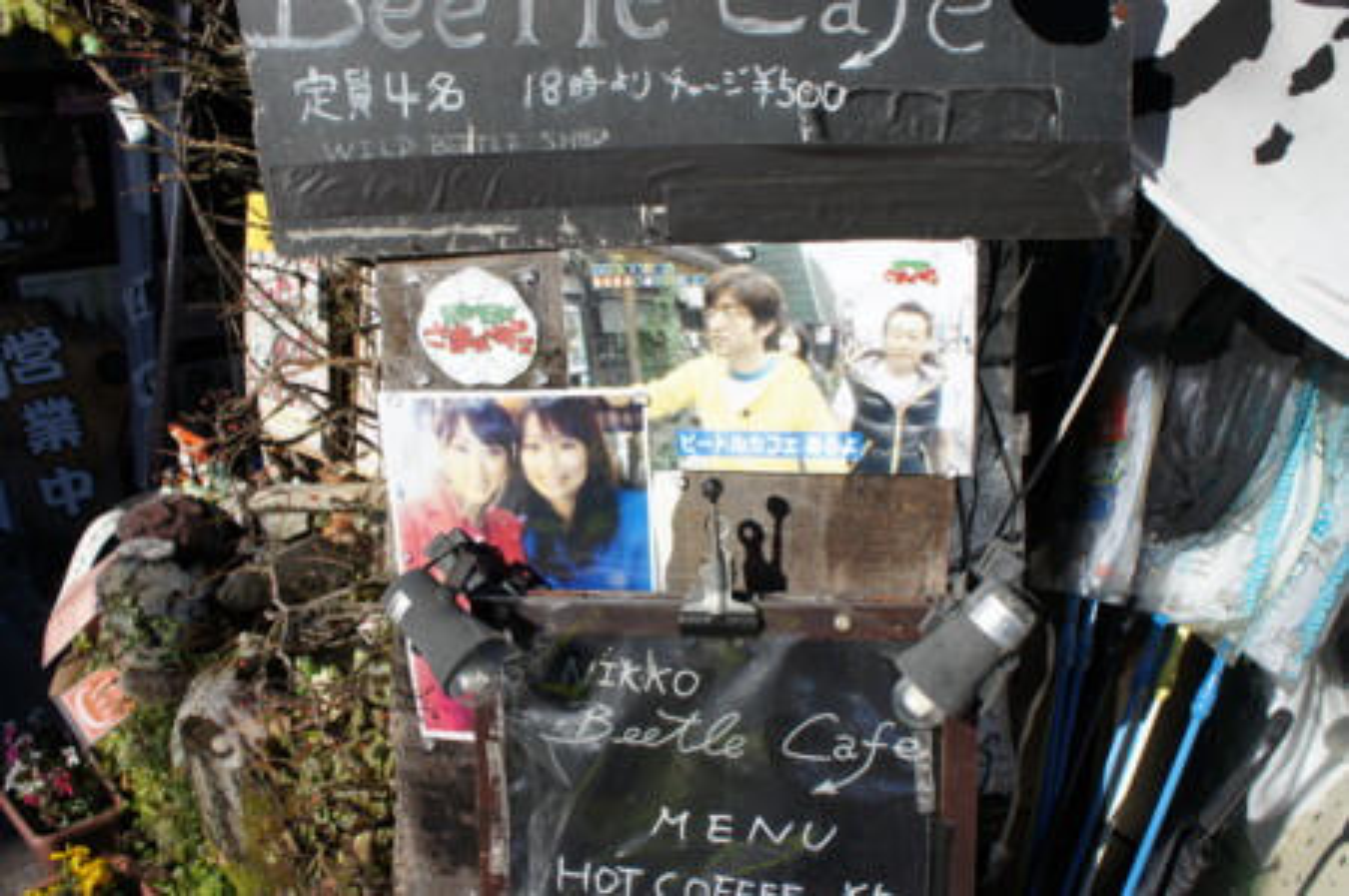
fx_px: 1011
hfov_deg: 67.4
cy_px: 448
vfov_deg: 47.8
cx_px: 674
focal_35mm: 27
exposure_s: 1/400
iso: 200
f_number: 7.1
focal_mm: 18
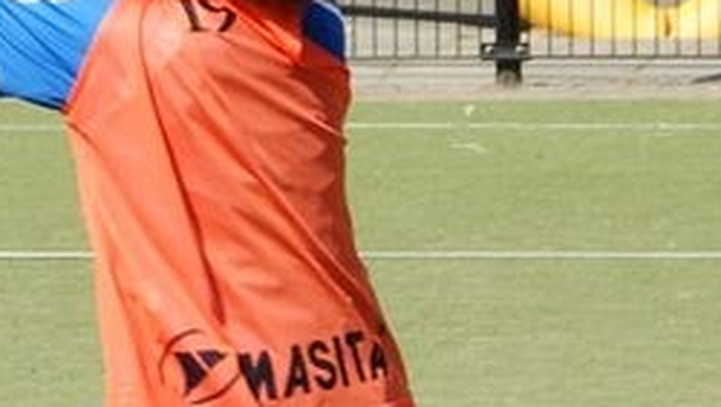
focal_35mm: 527
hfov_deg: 4.1
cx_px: -107
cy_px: 110
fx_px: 10082
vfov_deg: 2.3
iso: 200
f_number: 9
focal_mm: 70
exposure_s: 1/400
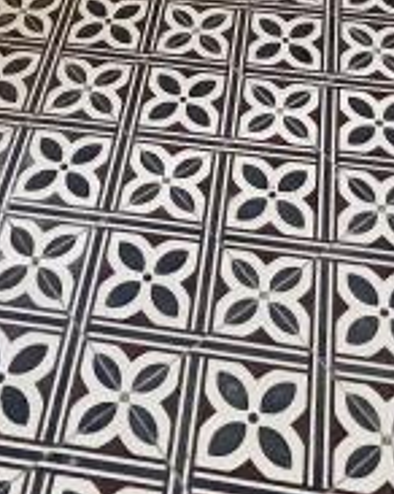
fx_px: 1037
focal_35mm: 71
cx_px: 189
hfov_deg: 21.5
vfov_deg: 18.0
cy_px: -502
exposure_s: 1/100
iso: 250
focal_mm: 1.57
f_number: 1.8
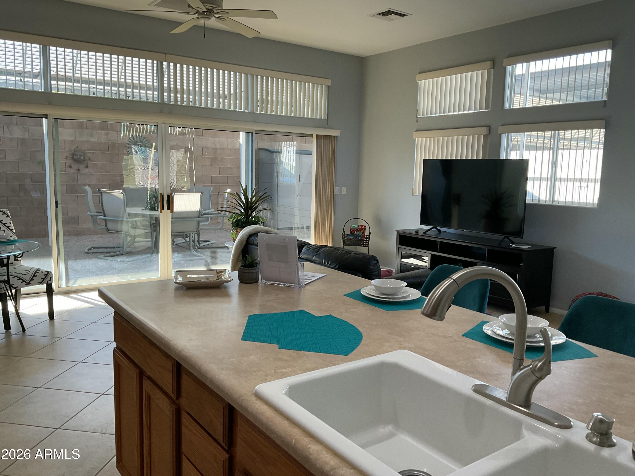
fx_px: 532
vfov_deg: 48.2
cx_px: 318
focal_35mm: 29
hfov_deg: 61.7
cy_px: 238
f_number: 1.8
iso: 50
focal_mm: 3
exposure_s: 1/120
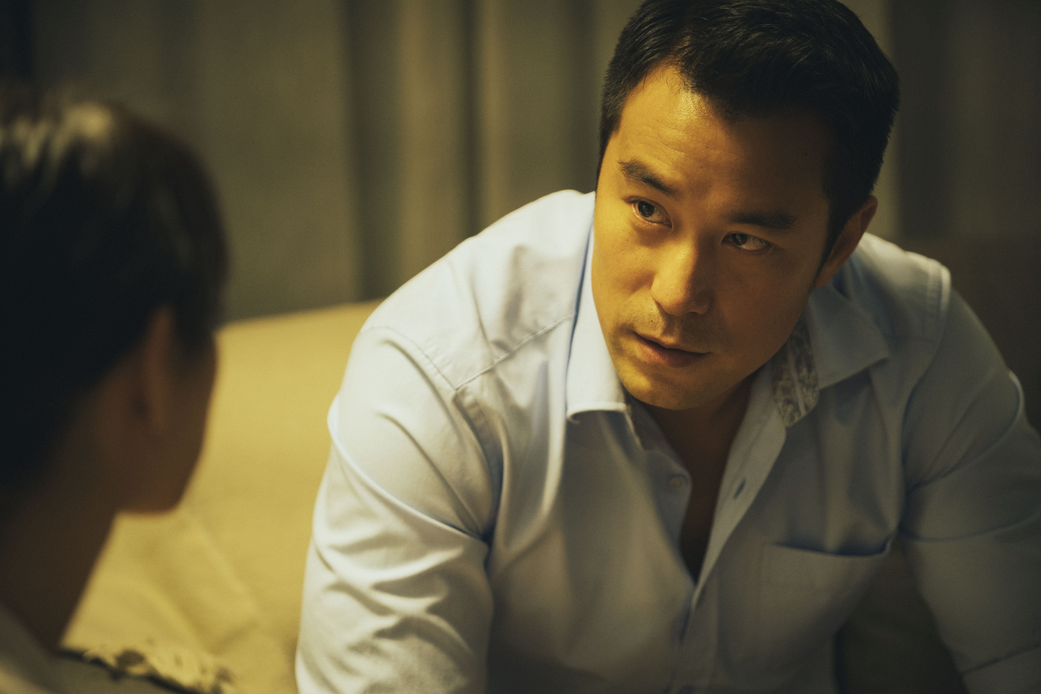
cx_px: 520
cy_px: 347
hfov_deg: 12.5
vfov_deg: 8.3
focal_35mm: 165
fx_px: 4771
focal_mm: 165
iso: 1000
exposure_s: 1/50
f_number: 2.8
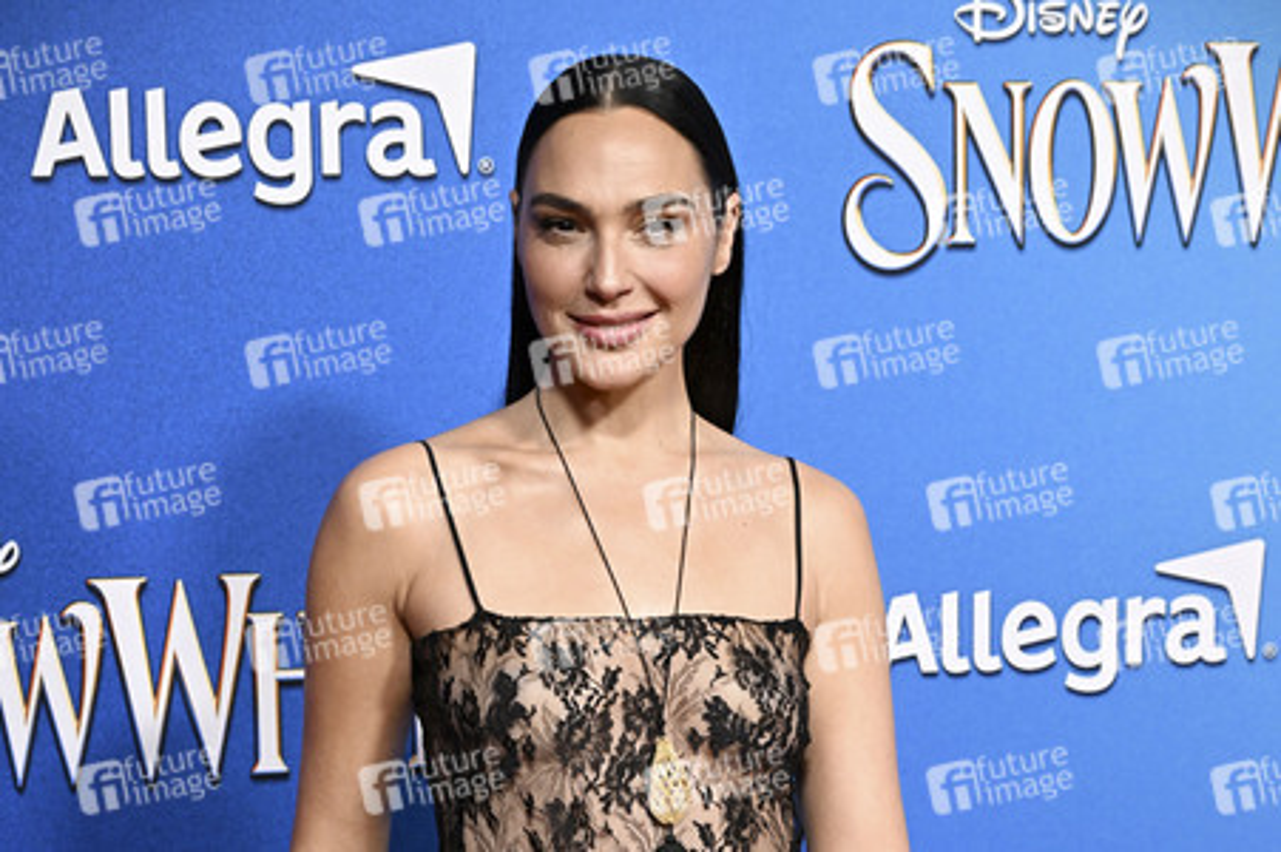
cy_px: 426
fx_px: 2240
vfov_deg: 21.5
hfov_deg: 31.9
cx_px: 640
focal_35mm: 63
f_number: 4.5
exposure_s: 1/250
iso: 3200
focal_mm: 63
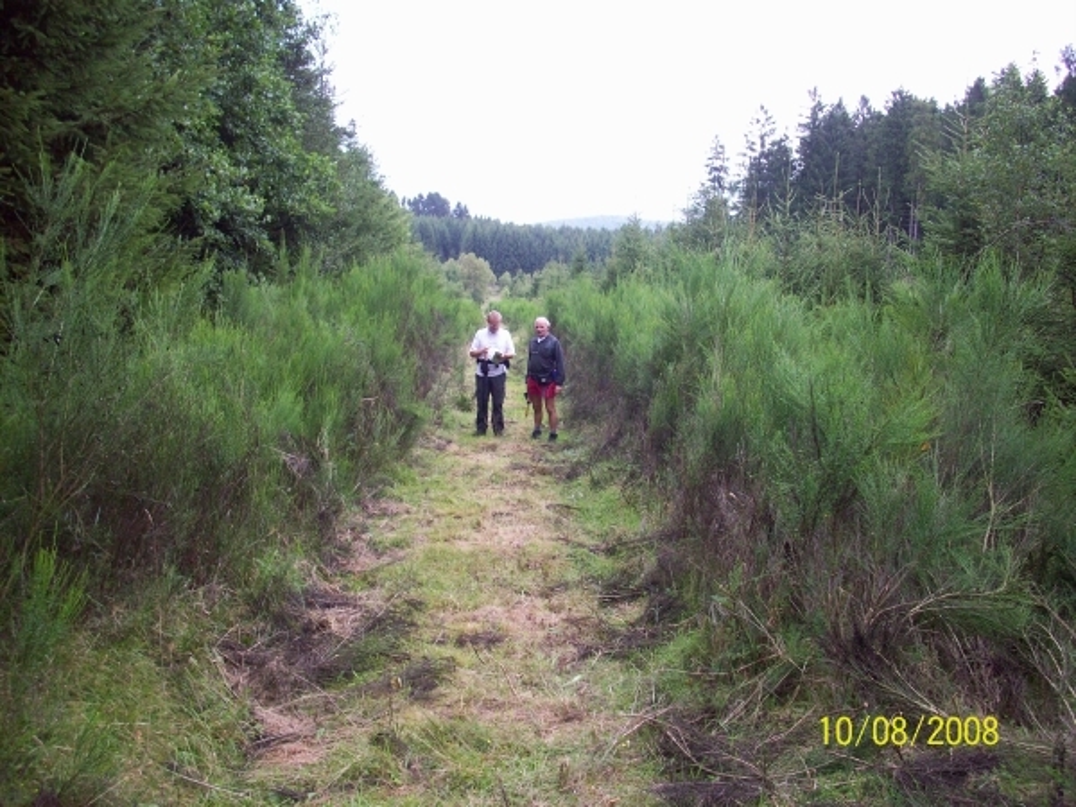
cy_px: 404
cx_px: 538
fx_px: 1150
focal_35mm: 37
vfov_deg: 38.7
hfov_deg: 50.1
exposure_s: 1/98
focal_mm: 6.2
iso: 80
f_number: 2.8
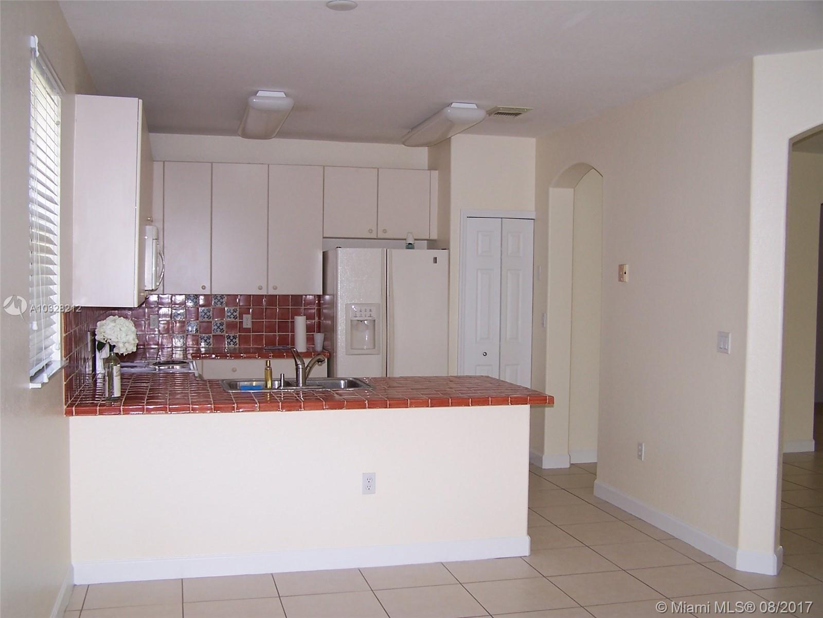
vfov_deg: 37.7
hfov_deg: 49.0
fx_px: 903
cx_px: 412
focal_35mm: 38
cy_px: 309
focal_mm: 6.3
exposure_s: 1/60
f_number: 2.8
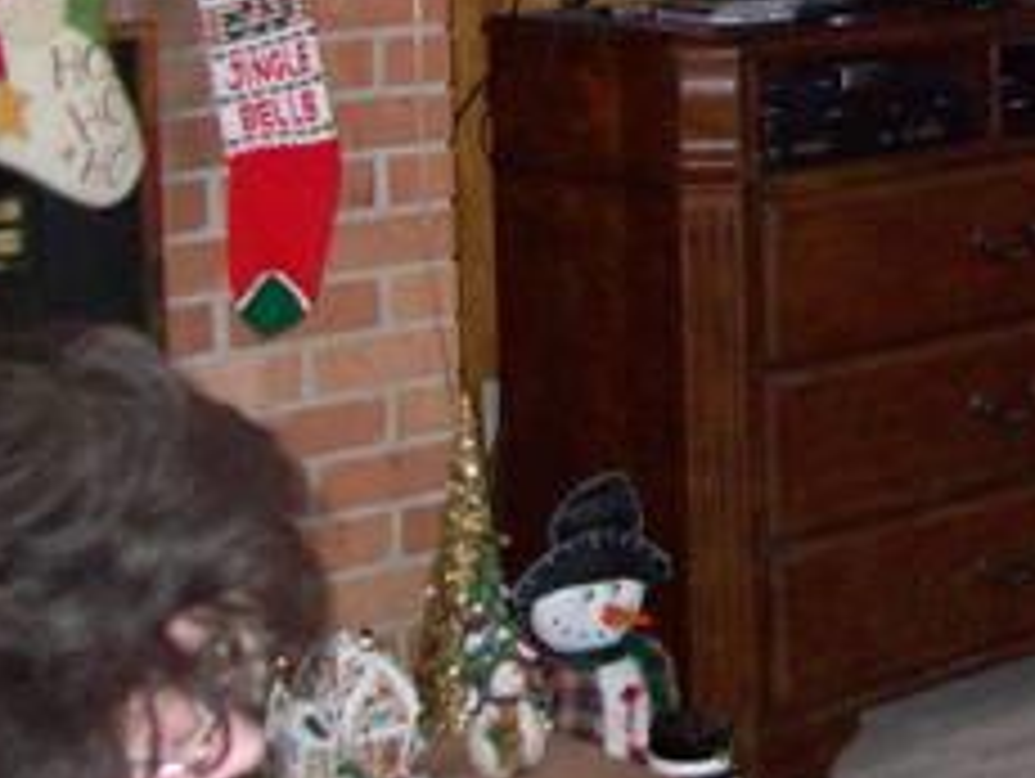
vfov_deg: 14.4
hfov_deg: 18.4
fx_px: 2993
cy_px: -135
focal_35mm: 100
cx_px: 1310
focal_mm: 6
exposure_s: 1/64
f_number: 2.7
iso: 200
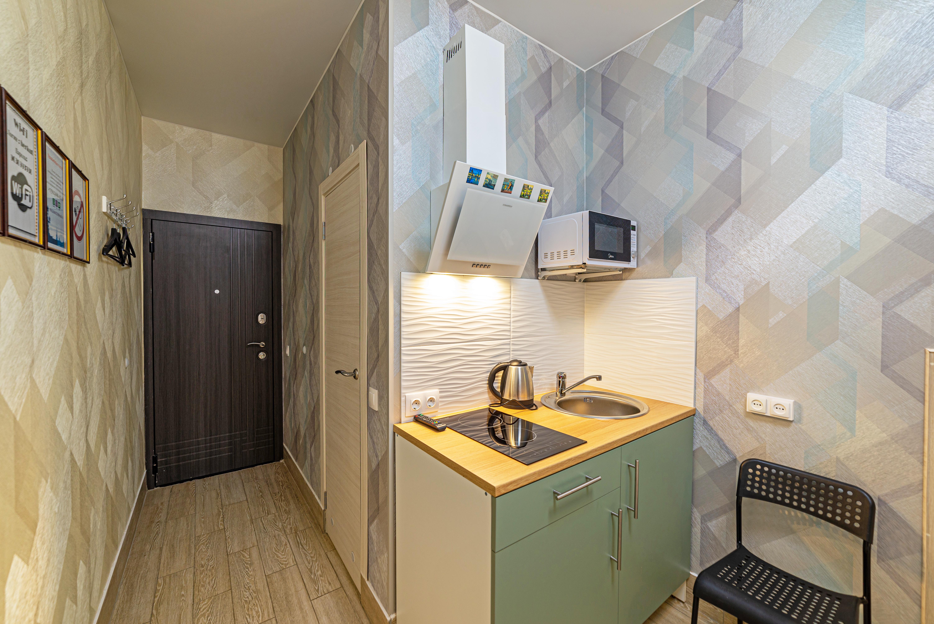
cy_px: 312
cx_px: 467
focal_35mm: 14
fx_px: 363
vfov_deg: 81.3
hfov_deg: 104.2
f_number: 5
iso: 100
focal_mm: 14
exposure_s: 1/8
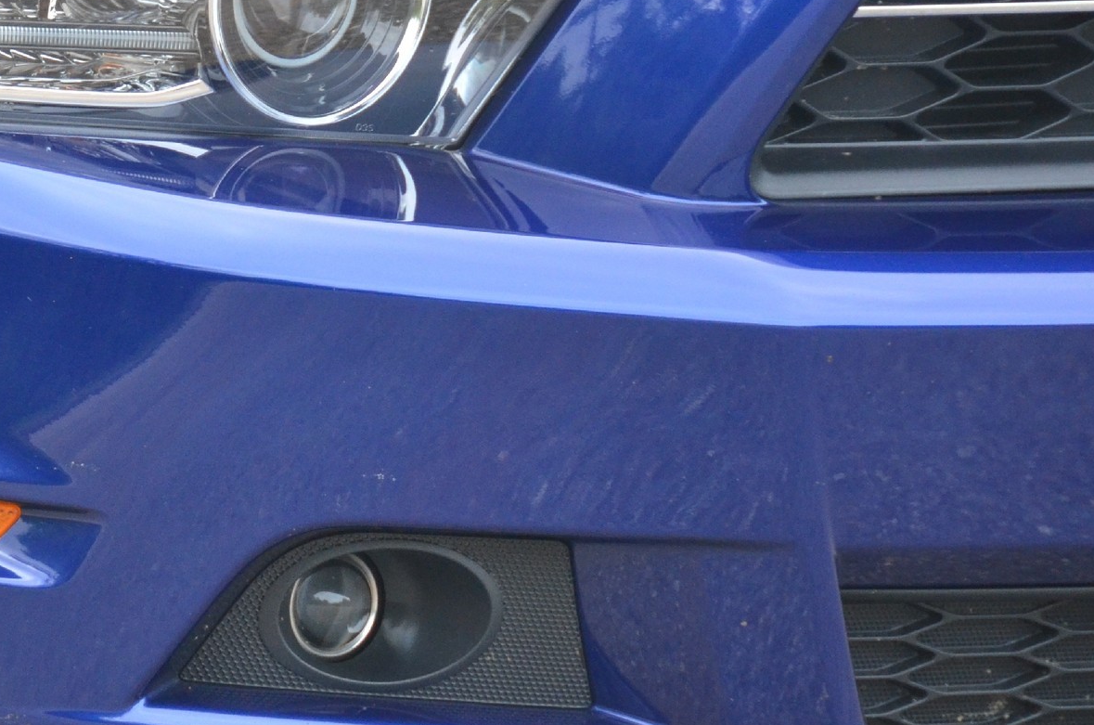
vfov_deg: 2.2
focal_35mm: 636
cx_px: 88
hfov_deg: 3.2
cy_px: 192
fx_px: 19288
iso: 1600
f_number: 5.6
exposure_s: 1/500
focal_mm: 200
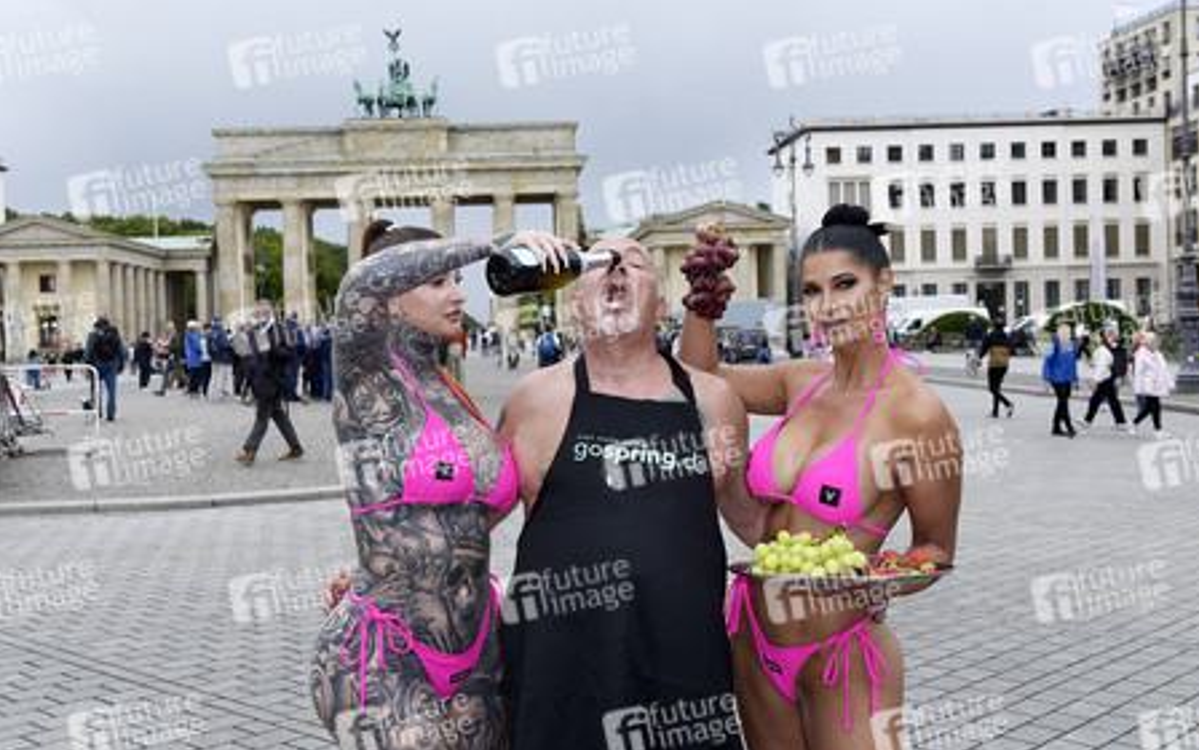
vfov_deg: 32.8
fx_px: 1274
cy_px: 391
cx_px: 601
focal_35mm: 39
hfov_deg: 50.4
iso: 250
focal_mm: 38
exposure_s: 1/200
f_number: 5.6
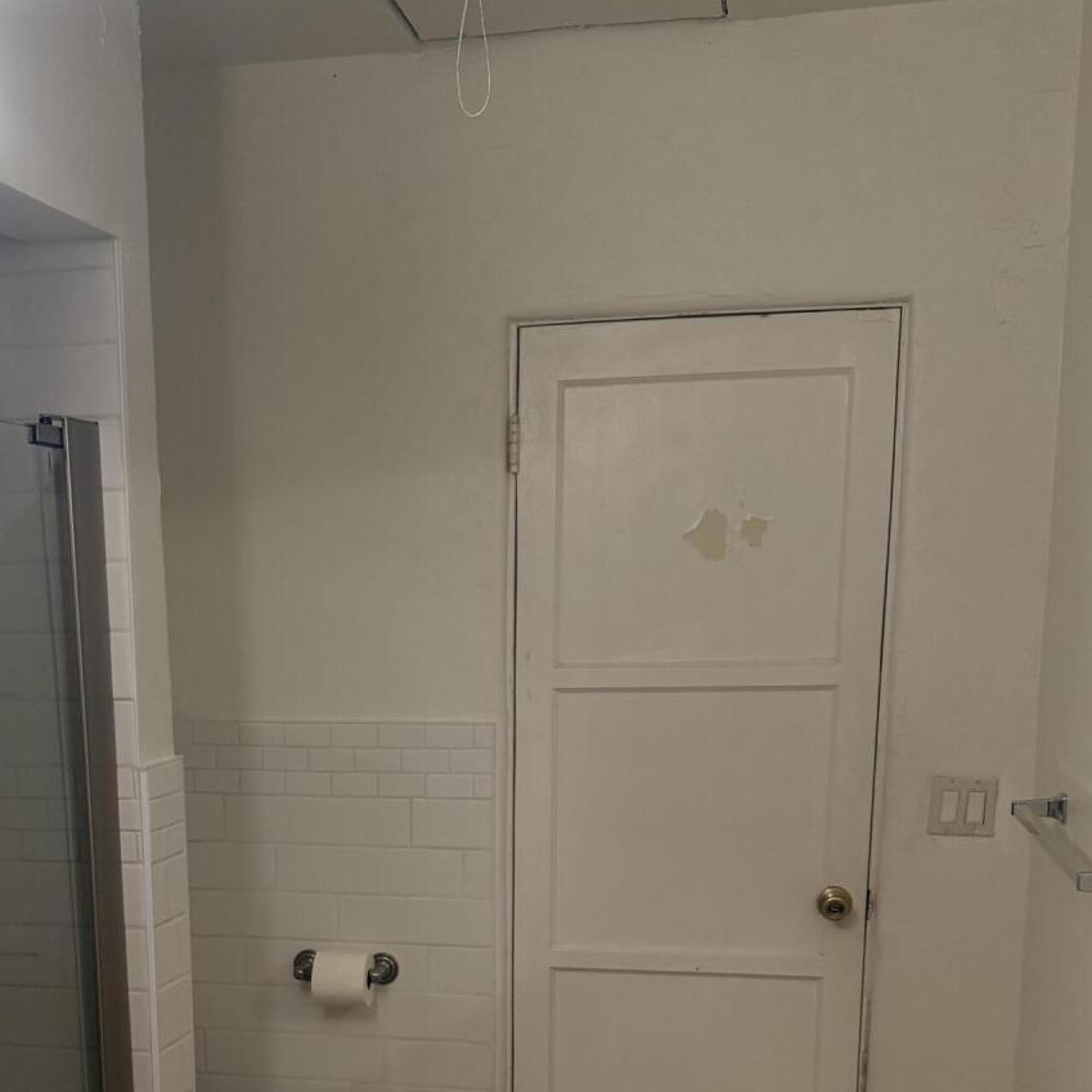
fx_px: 1785
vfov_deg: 32.3
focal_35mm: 50
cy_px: 992
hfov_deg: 33.7
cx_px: 360
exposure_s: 1/240
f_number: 1.78
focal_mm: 6.76
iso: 200
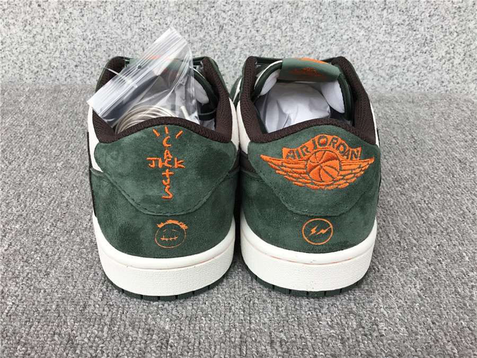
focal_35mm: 31
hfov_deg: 58.4
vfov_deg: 45.4
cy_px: 179
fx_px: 427
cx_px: 238
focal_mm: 3.3
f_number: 2.4
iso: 32
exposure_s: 1/100
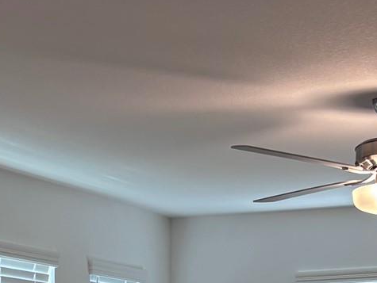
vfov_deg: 12.1
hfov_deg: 17.6
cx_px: 210
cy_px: 511
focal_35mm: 112
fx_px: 1221
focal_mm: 5.96
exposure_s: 1/60
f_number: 1.6
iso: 80
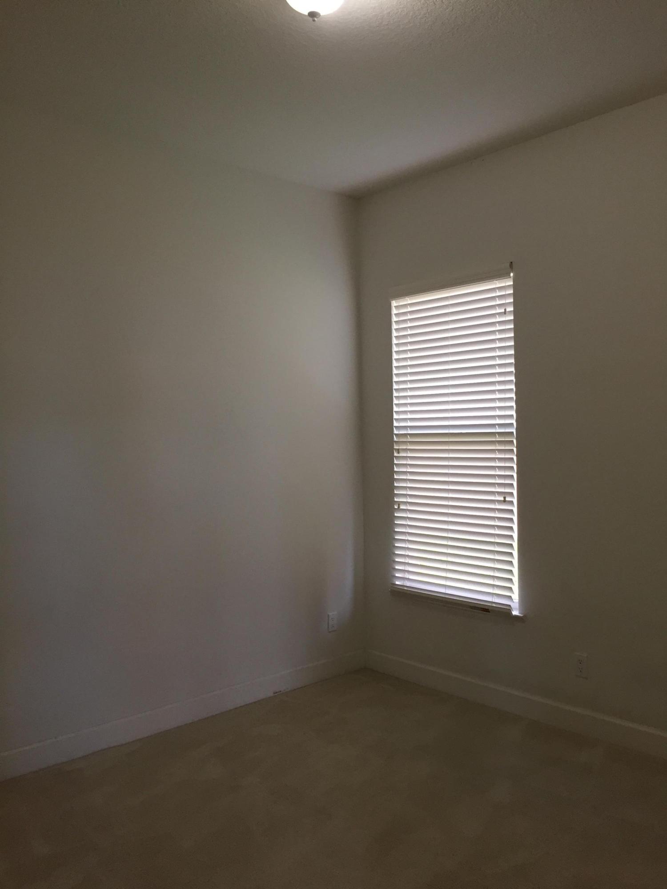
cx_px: 334
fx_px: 745
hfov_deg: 48.2
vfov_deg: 61.7
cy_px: 444
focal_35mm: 29
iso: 40
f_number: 2.2
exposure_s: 1/30
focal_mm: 4.15
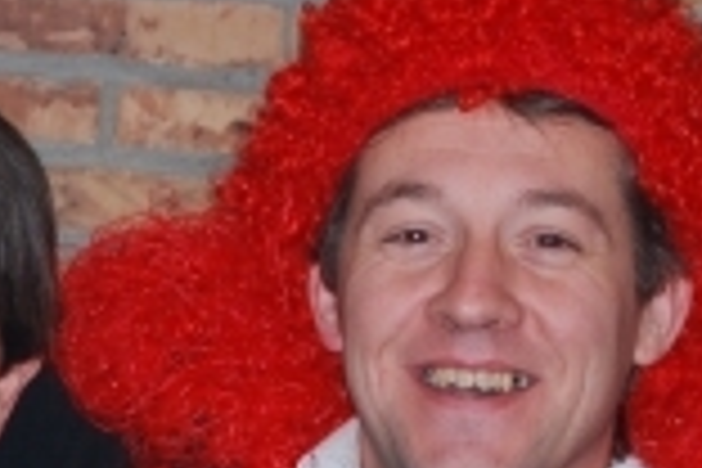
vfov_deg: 4.3
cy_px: 578
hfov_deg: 6.4
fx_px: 6179
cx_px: -225
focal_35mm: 317
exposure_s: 1/60
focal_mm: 55
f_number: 4
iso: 220
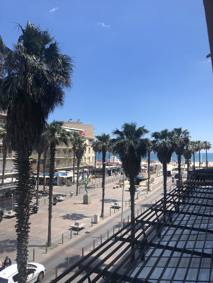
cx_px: 106
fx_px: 230
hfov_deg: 49.7
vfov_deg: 63.4
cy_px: 142
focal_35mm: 28
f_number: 1.8
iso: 20
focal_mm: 3.99
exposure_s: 1/1919
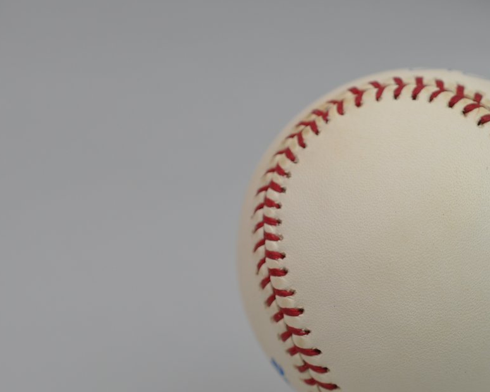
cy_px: 296
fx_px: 1798
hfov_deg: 15.4
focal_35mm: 124
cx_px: 404
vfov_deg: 12.4
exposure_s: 1/80
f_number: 4.5
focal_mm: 40
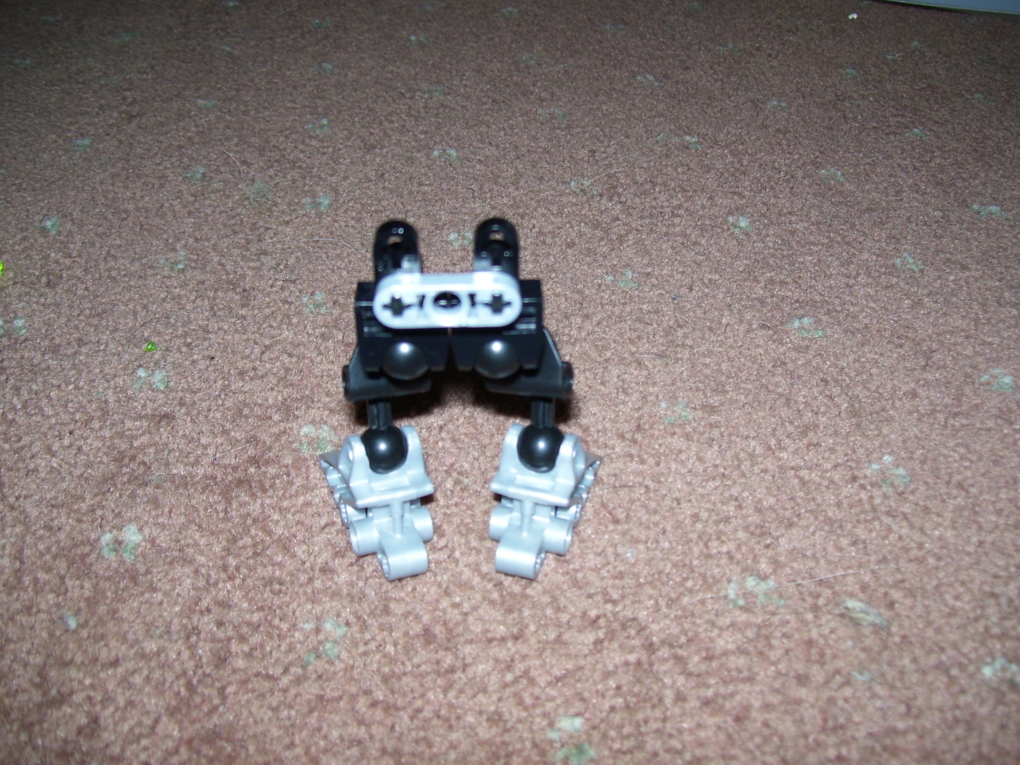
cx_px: 510
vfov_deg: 39.7
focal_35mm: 36
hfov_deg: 51.4
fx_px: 1061
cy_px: 382
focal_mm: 6
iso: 80
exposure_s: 1/60
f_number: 2.7
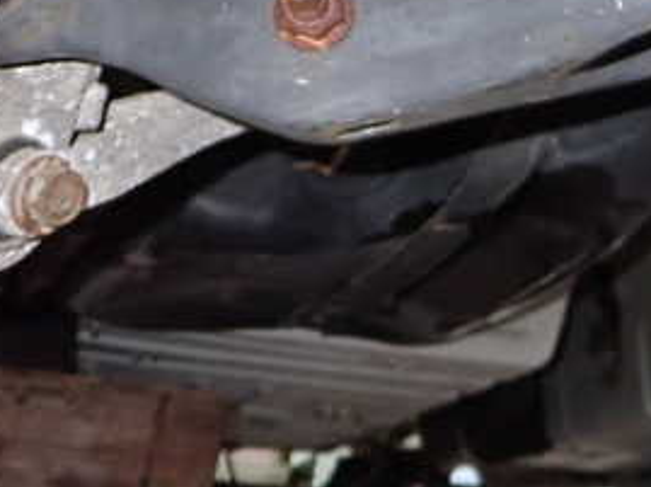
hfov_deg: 26.8
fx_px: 1258
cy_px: 24
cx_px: 709
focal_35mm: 67
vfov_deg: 21.3
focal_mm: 5.4
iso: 800
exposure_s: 1/30
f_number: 6.3
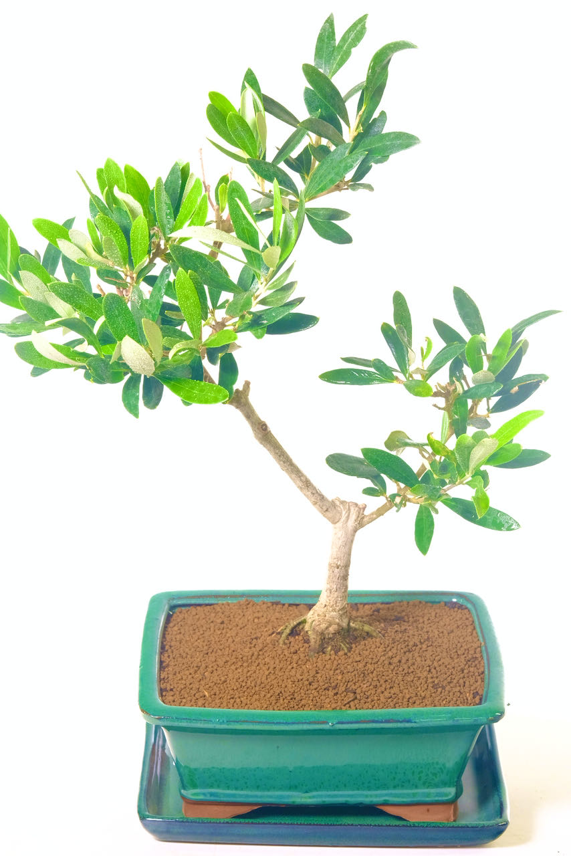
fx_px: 2164
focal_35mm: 91
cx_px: 286
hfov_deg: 15.0
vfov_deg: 22.4
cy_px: 428
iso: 1600
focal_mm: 60.7
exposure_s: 1/13
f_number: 11
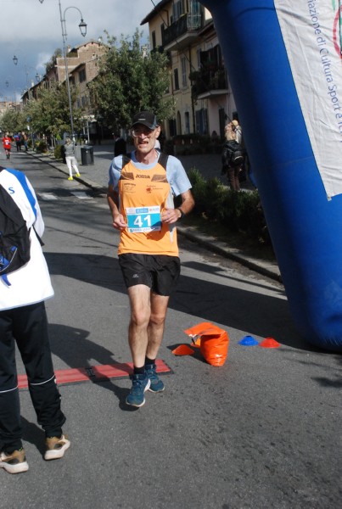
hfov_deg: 25.9
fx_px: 744
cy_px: 254
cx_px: 171
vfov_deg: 37.8
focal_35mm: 52
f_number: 8
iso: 1000
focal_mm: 35
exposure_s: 1/2000
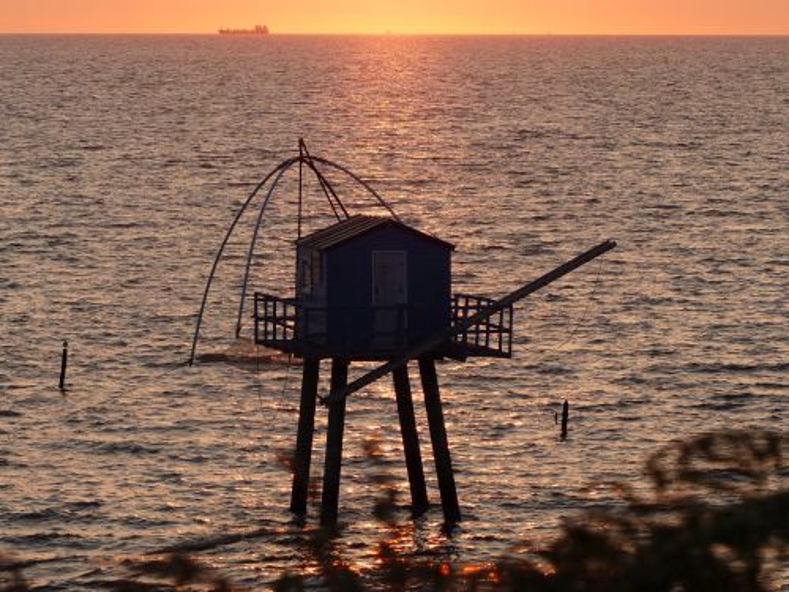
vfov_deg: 6.3
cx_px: 394
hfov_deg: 8.4
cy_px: 296
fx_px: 5379
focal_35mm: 236
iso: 100
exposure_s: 1/500
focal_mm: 42.5
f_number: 4
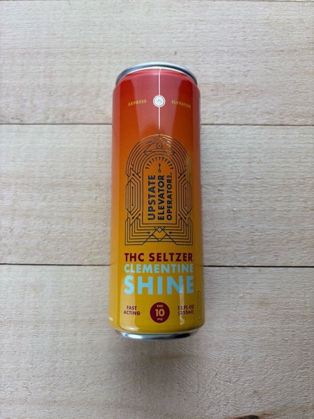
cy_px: 210
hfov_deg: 53.1
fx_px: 314
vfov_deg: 67.3
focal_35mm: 26
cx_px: 157
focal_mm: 5.96
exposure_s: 1/268
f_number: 1.6
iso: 40
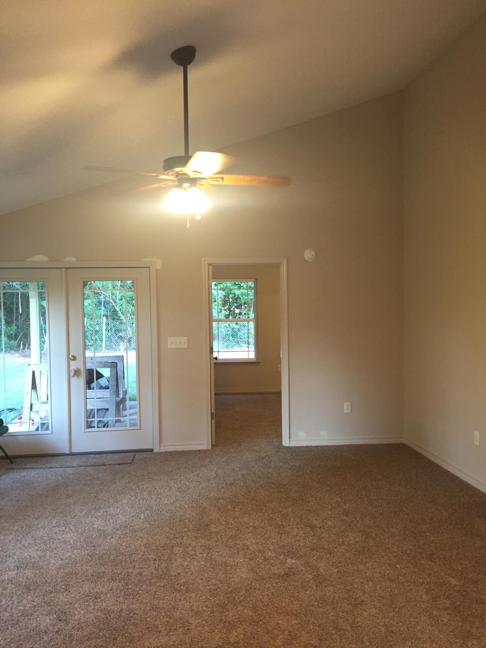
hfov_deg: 48.2
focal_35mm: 29
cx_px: 243
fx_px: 543
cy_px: 324
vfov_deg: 61.7
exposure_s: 1/30
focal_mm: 4.15
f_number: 2.2
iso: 125
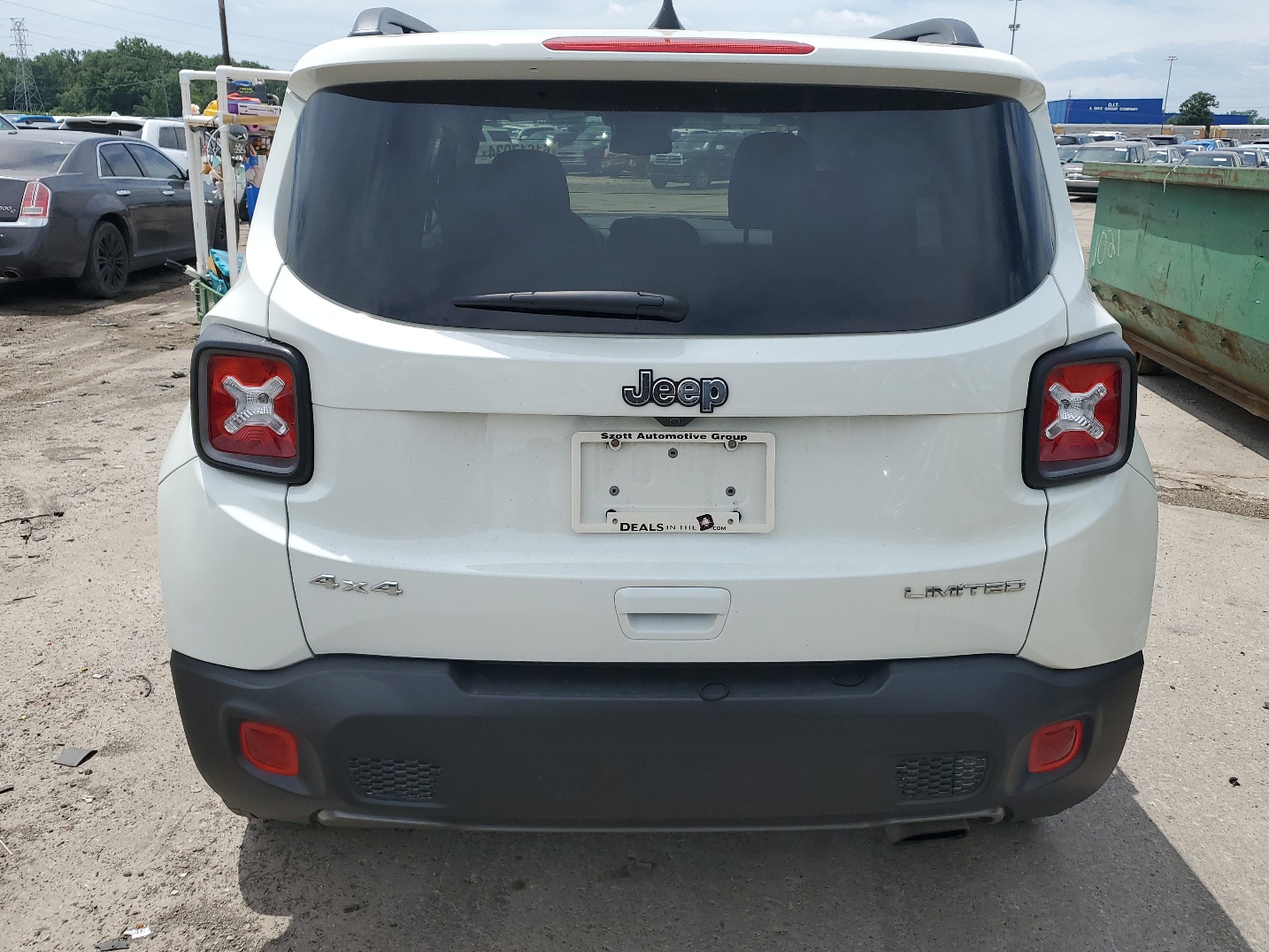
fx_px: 1063
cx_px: 660
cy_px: 476
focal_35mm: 29
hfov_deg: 61.6
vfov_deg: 48.2
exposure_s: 1/5000
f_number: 1.5
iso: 50
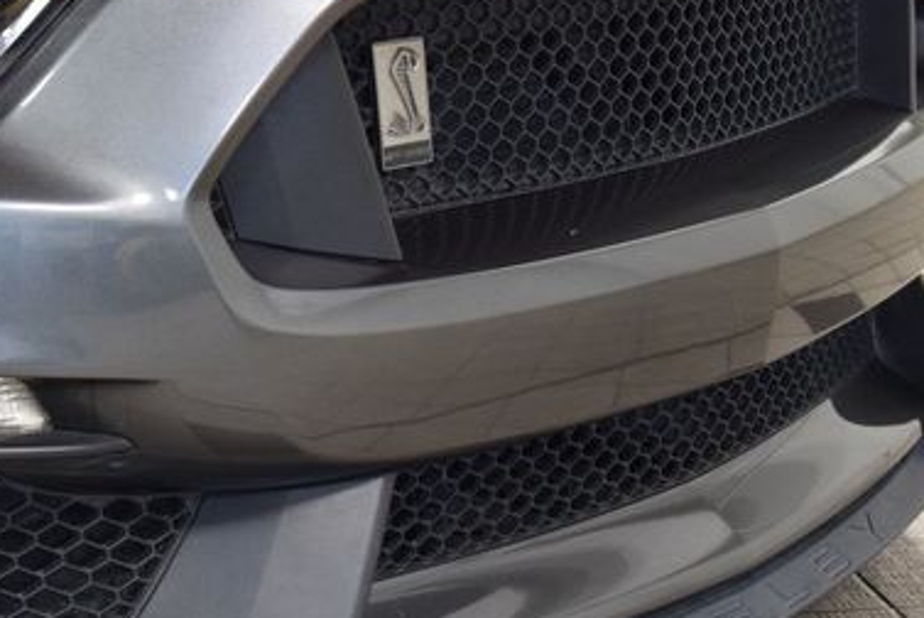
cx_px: 260
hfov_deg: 18.2
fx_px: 2877
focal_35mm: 112
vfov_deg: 12.2
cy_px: 489
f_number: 6.3
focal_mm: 44
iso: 800
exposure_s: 1/15
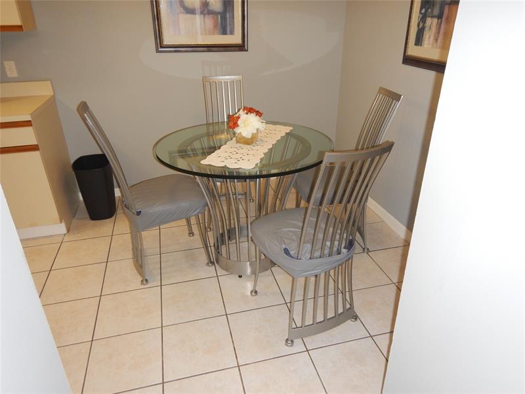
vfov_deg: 56.8
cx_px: 262
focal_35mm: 24
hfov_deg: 71.6
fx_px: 364
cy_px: 197
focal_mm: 4.3
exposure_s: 1/30
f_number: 2.8
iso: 200
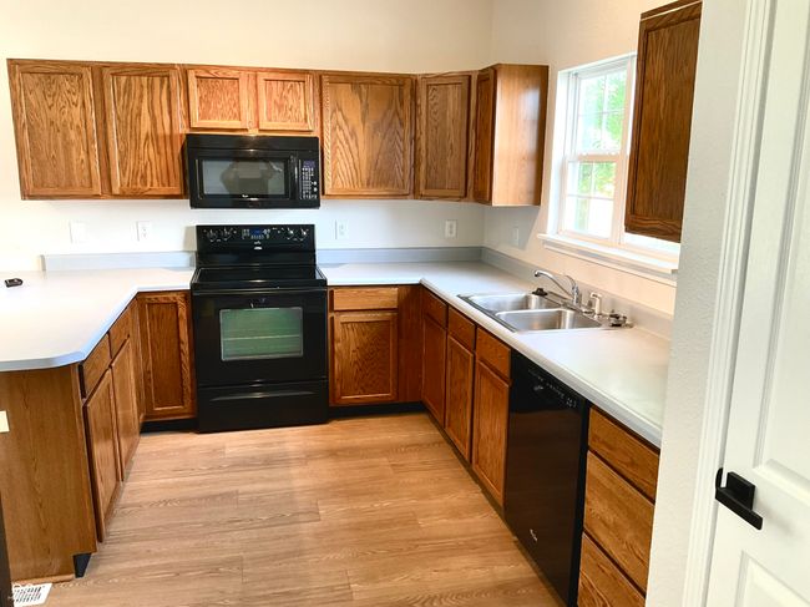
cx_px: 405
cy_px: 304
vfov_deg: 48.2
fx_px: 678
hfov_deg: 61.7
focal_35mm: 29
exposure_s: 1/60
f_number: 1.8
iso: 80
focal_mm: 3
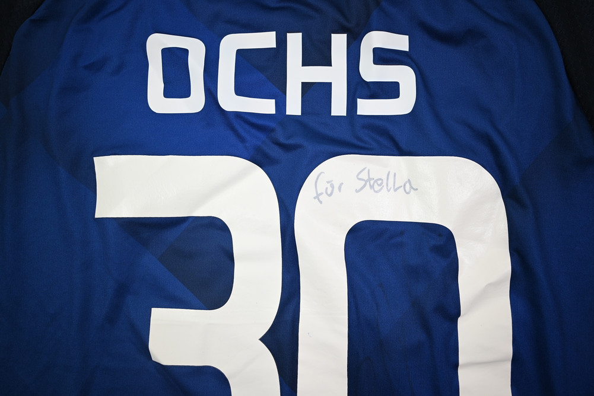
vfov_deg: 43.6
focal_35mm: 30
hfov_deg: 61.9
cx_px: 297
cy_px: 198
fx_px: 495
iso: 200
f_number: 4.8
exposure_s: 1/125
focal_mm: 30
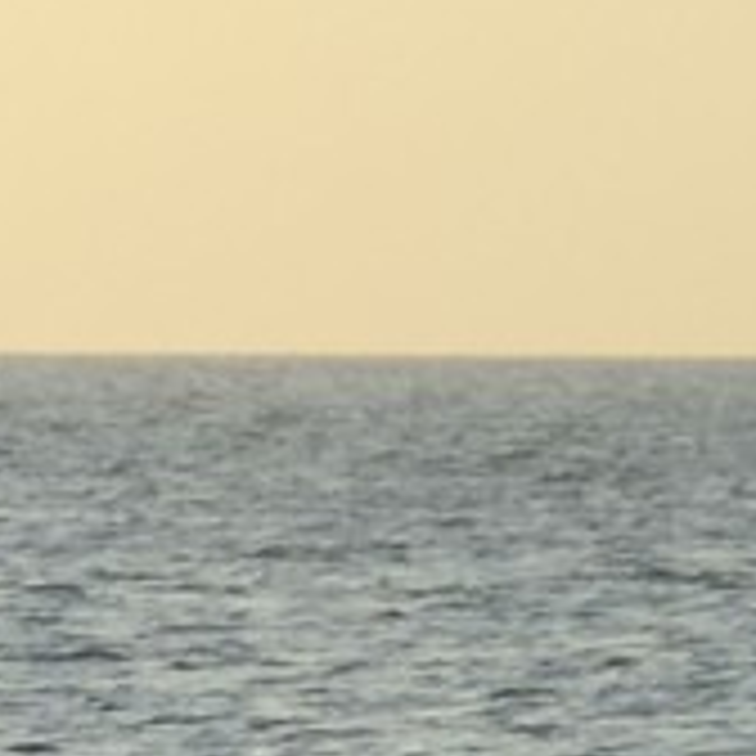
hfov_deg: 1.5
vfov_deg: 1.5
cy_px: -796
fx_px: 28934
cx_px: -2295
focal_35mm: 1171
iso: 400
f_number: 9
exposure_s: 1/500
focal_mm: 145
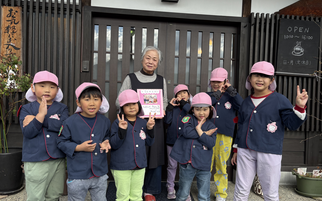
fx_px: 246
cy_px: 112
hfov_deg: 66.5
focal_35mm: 28
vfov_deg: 44.5
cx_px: 158
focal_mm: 5.96
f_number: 1.6
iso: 50
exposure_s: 1/945
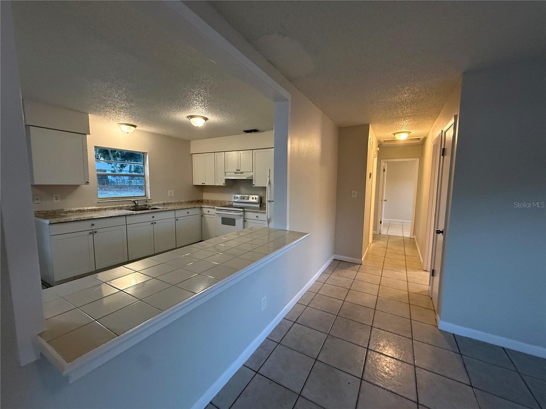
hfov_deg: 102.1
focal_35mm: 14
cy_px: 204
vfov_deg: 85.7
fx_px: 221
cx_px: 273
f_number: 2.2
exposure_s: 1/120
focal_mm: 2.22
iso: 640
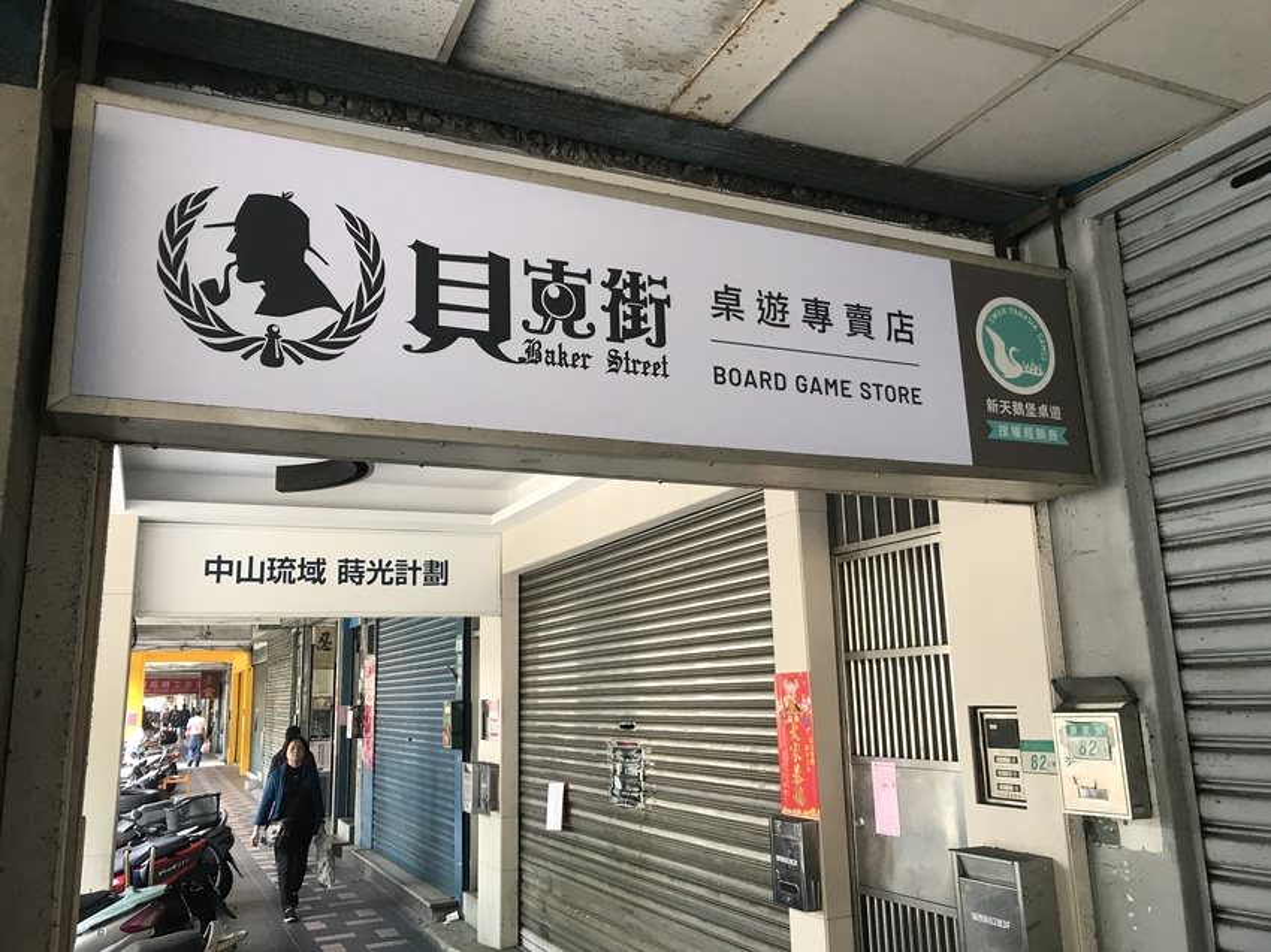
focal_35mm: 28
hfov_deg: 63.5
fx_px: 1028
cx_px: 636
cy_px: 476
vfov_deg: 49.7
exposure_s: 1/30
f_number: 1.8
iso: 32
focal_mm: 3.99
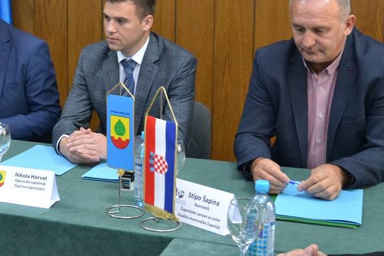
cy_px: 45
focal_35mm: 71
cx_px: 81
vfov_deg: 19.0
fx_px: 757
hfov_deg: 27.9
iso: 1800
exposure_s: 1/60
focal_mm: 26
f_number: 4
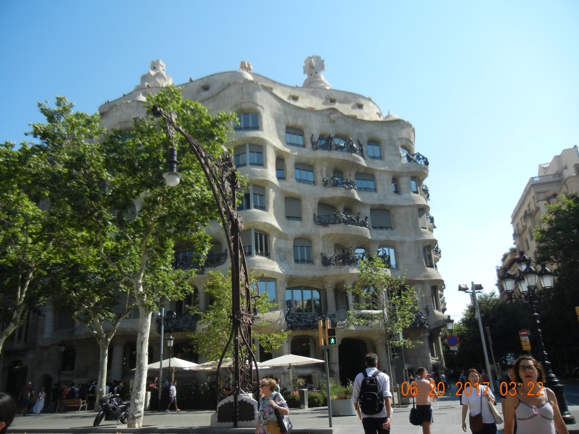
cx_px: 290
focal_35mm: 30
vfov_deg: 46.8
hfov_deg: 60.0
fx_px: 502
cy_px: 217
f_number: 7
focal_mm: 5.4
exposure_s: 1/292
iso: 160
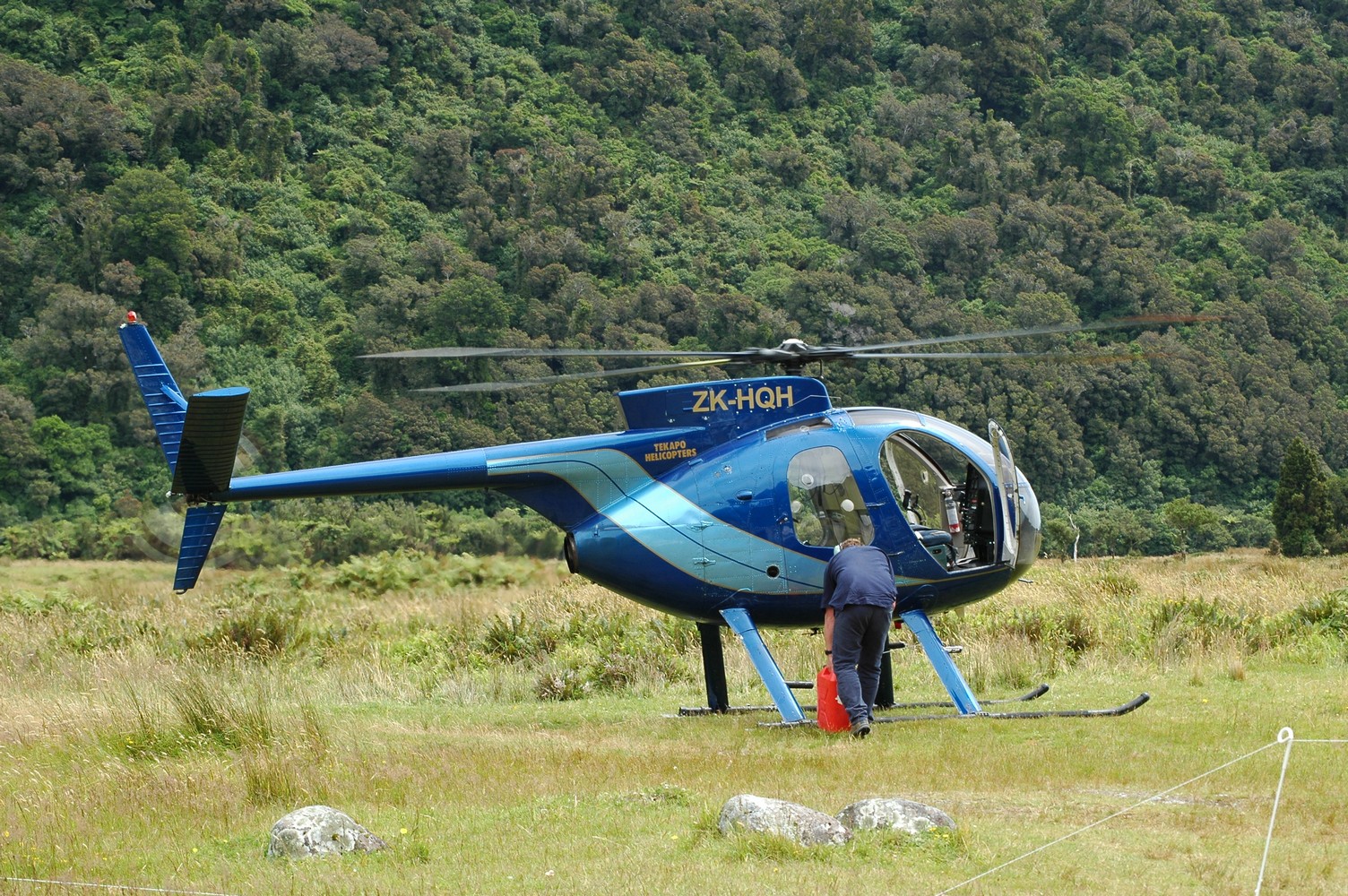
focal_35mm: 108
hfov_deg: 18.9
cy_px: 448
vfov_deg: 12.7
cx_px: 674
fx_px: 4040
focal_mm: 72
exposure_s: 1/125
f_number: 9
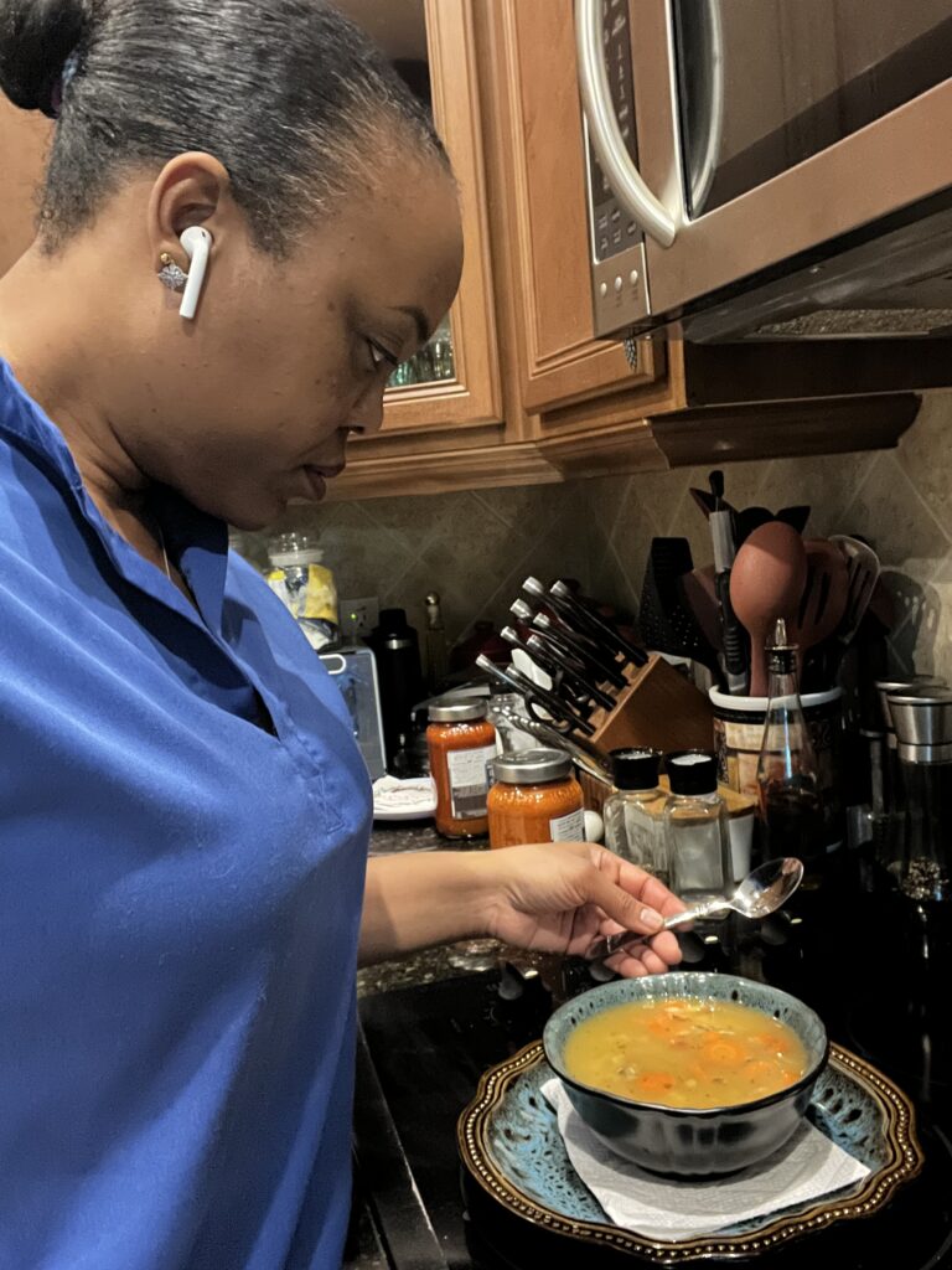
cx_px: 476
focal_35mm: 30
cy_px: 635
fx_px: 1100
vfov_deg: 60.0
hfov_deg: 46.8
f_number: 2.2
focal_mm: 2.71
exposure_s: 1/15
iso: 1250
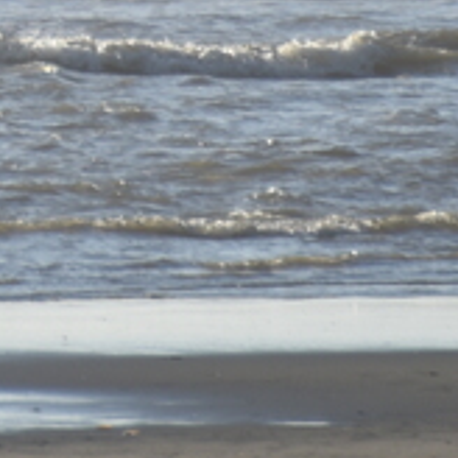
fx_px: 29788
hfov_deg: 0.9
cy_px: -458
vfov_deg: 0.9
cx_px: -424
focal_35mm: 1990
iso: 100
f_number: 6.3
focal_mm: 300
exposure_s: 1/640
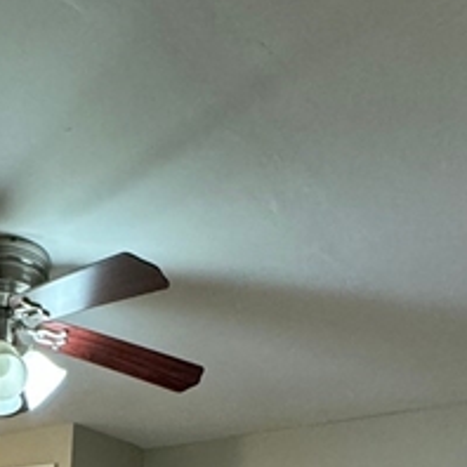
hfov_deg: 32.5
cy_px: 849
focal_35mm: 48
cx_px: -2
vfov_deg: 21.7
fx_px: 733
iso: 320
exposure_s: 1/60
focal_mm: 2.22
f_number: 2.2
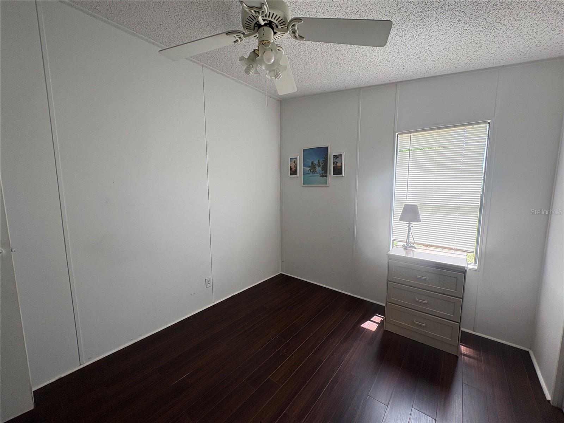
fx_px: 228
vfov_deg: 85.7
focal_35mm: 14
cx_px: 282
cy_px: 212
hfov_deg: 102.1
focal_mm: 2.22
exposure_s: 1/99
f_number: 2.2
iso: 100
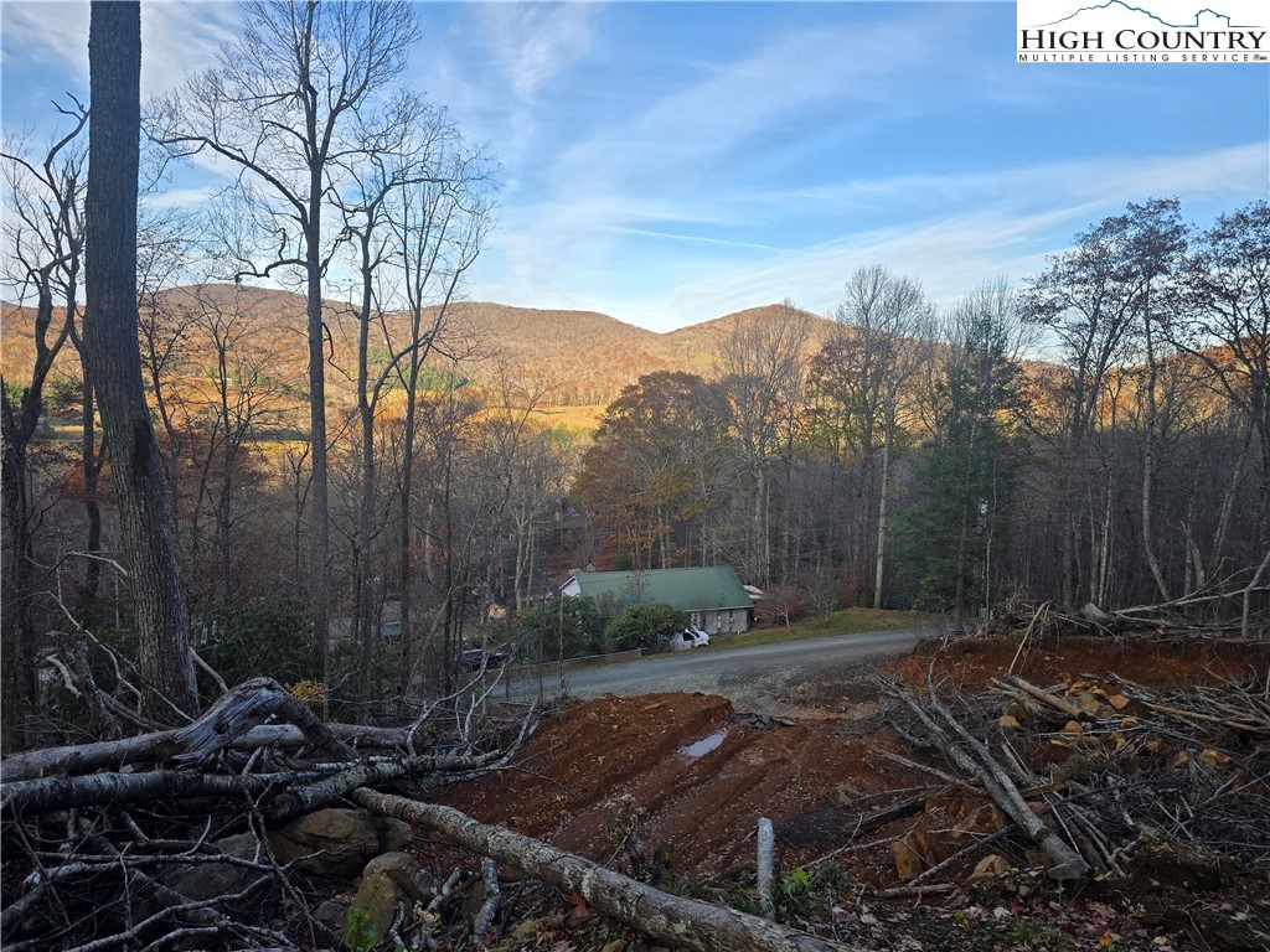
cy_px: 476
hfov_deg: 73.9
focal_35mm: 23
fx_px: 844
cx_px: 635
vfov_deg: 58.9
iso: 12
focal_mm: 6.3
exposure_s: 1/237
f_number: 1.7
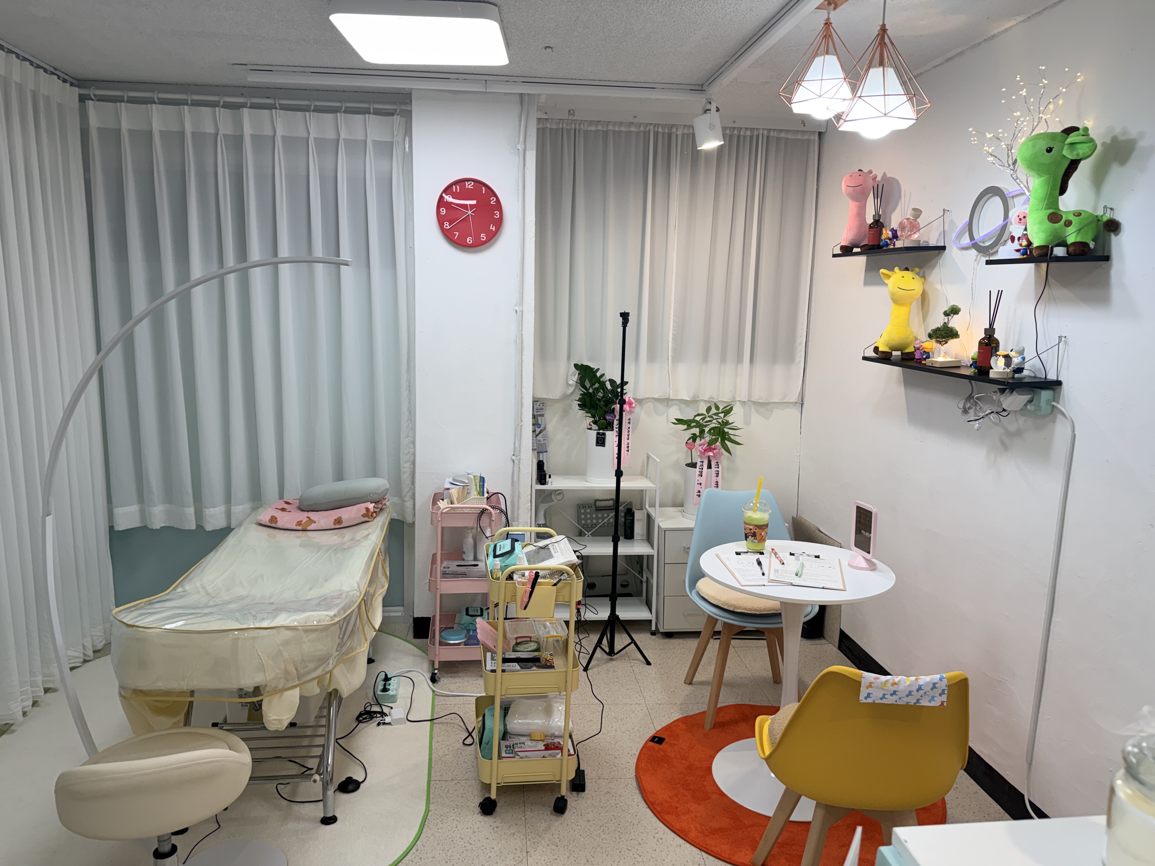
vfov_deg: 56.8
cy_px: 433
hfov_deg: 71.6
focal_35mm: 24
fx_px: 801
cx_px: 578
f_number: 1.78
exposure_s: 1/120
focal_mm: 6.76
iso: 50
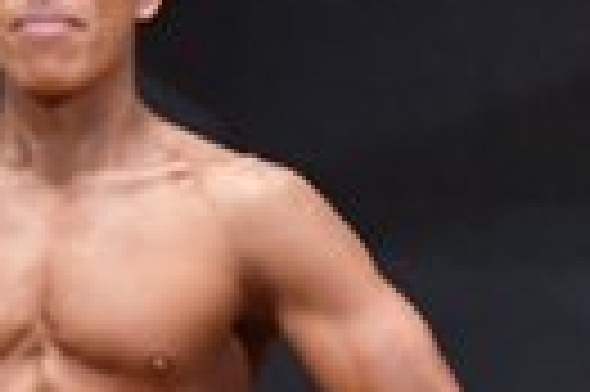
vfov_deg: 0.9
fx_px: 26239
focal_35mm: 1603
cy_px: 734
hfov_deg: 1.3
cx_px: 88
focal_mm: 180
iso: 6400
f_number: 5.6
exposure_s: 1/400
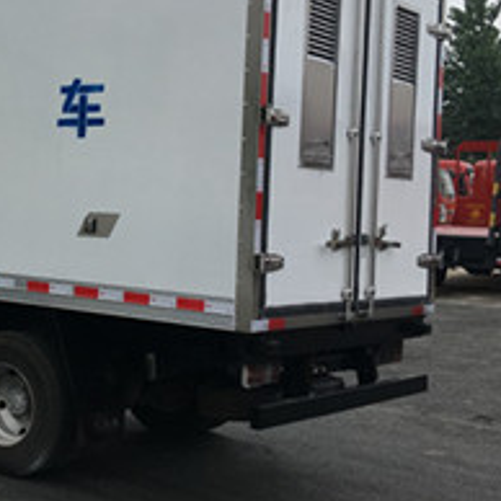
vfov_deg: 26.0
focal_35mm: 66
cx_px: 34
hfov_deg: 25.2
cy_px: 186
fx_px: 1081
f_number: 2.2
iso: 25
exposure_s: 1/663
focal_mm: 4.15
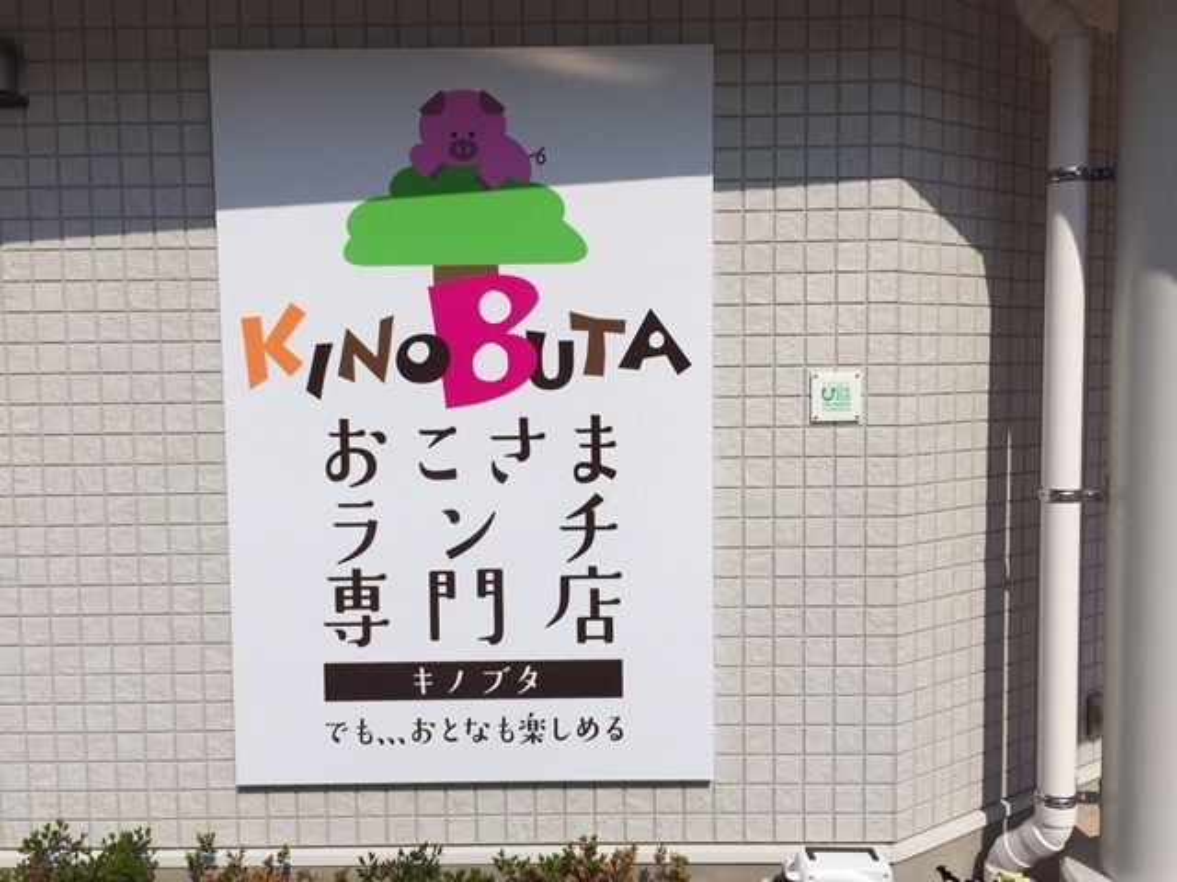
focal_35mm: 29
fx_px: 986
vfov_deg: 48.2
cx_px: 588
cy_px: 441
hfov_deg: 61.7
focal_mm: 4.15
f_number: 2.2
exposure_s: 1/6849
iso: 32
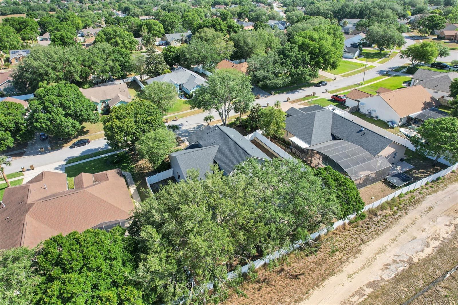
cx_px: 229
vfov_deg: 57.2
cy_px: 152
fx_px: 280
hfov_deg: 78.6
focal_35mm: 22
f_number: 2.8
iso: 120
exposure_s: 1/200
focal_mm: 8.38
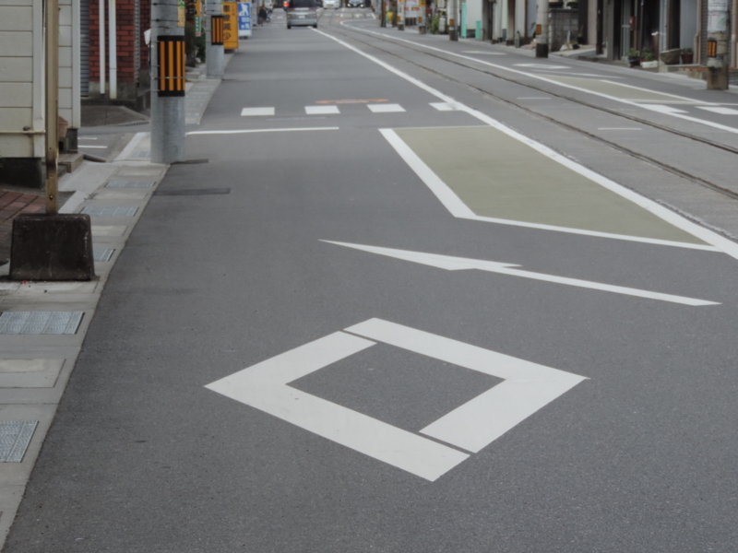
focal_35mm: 145
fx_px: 3091
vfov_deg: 10.2
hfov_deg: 13.6
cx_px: 369
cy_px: 276
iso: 180
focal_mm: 25.8
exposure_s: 1/125
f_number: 4.4
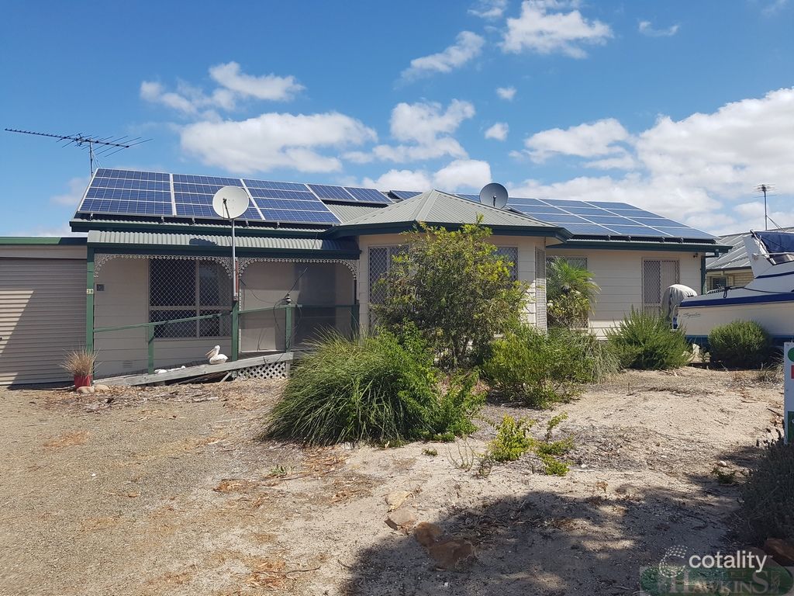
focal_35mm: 26
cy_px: 298
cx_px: 397
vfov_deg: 53.1
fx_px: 596
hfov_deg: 67.3
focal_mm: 4.2
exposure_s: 1/2576
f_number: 1.7
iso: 50
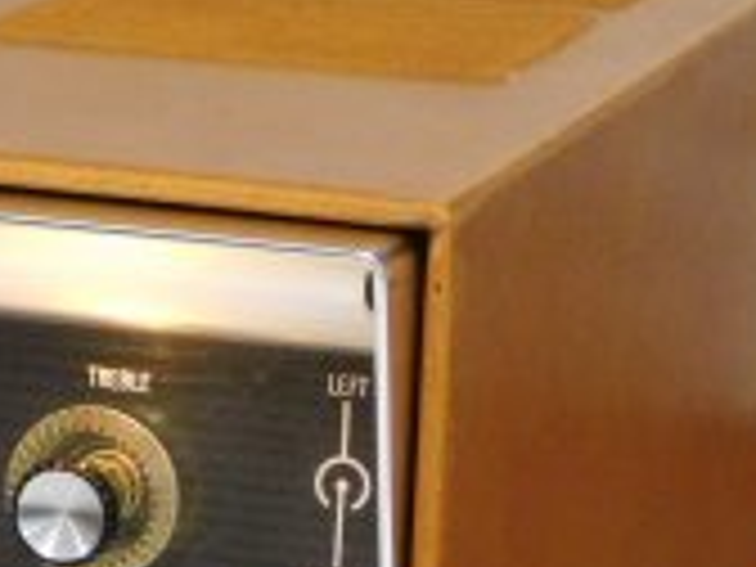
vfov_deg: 4.2
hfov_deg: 5.6
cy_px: 135
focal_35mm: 353
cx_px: -423
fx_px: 7709
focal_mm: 17.6
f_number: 4.6
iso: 800
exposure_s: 1/30
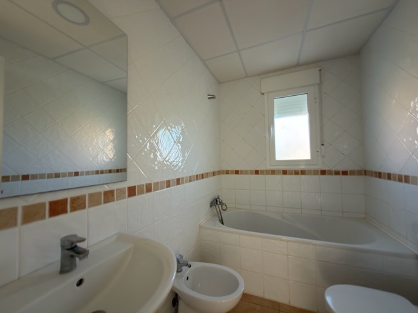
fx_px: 169
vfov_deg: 85.7
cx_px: 209
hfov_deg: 102.1
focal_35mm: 14
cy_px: 156
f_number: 2.2
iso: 64
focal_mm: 2.22
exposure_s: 1/35
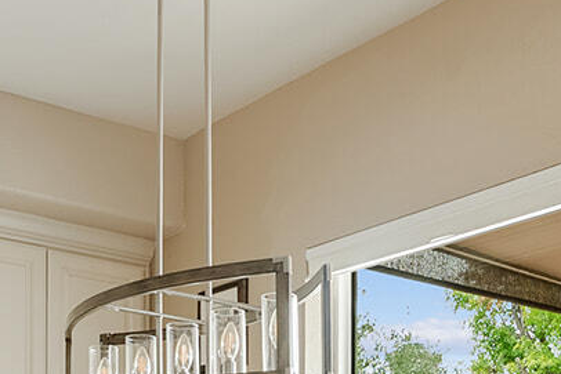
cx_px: 365
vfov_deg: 17.3
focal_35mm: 71
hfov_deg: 28.3
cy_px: 565
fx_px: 1107
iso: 100
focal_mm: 18
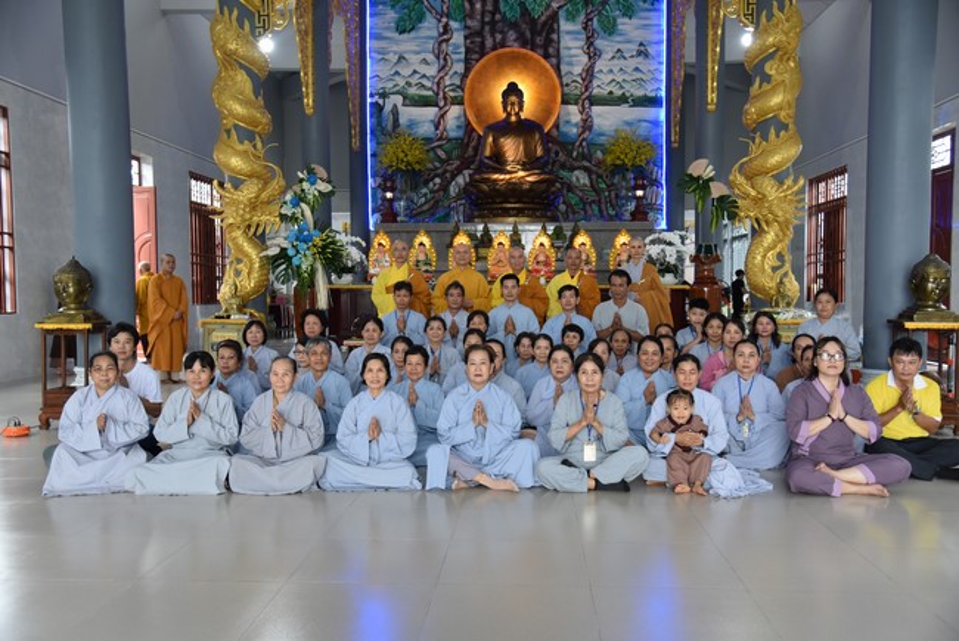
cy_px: 320
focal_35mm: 32
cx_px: 480
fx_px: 853
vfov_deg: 41.2
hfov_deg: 58.7
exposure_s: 1/60
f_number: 4
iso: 1100
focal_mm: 32
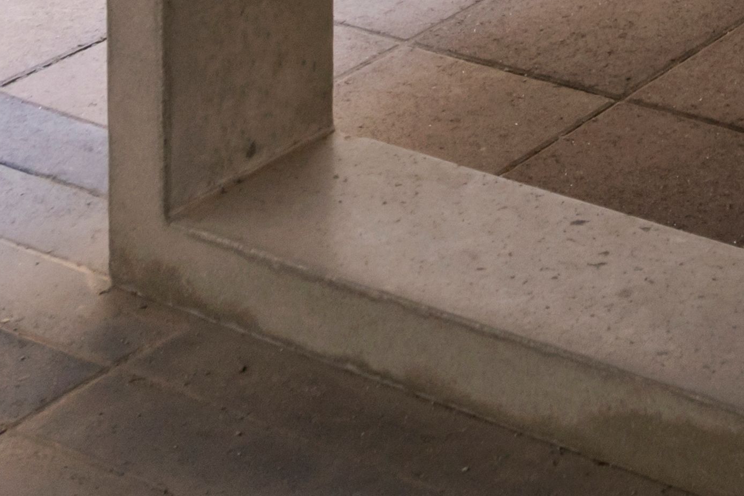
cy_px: -1104
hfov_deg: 15.5
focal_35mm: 123
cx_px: 1087
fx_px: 2542
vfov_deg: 8.7
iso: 200
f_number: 8
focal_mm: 18
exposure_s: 1/20
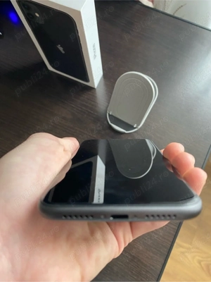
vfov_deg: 67.3
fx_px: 211
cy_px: 141
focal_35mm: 26
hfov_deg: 53.1
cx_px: 106
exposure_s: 1/50
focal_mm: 4.25
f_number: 1.8
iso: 200
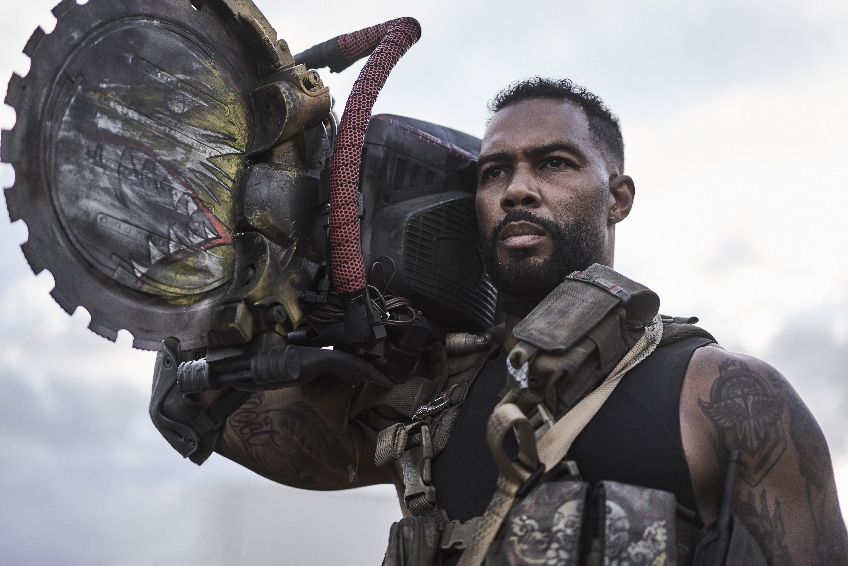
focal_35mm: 55
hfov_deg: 36.2
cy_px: 283
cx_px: 424
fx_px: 1296
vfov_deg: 24.6
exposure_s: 1/1600
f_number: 1.8
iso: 250
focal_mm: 55
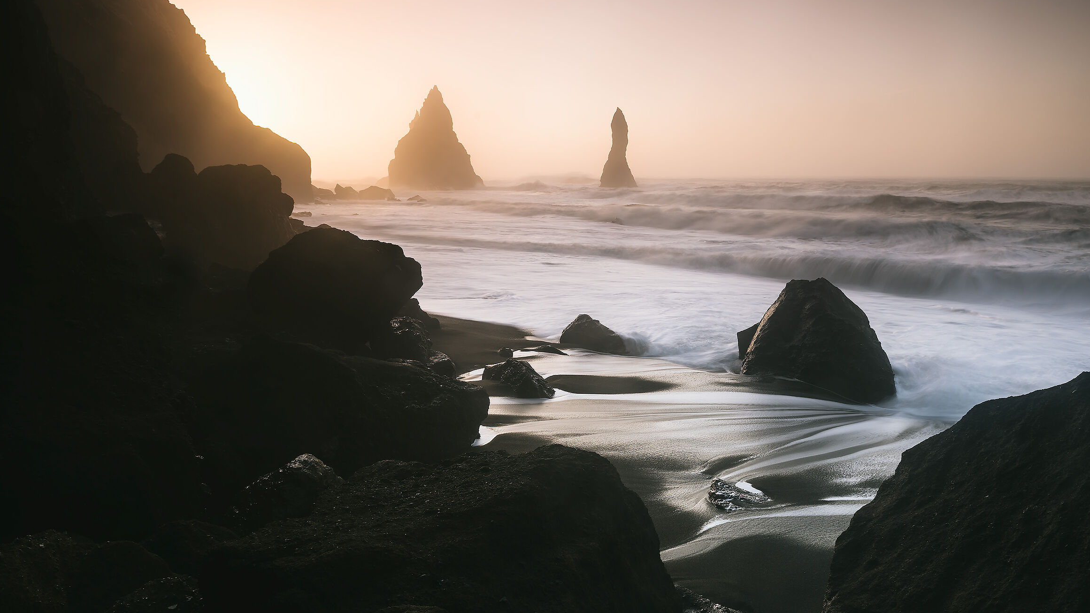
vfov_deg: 44.4
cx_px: 560
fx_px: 751
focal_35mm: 26
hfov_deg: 71.9
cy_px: 318
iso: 31
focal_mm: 24
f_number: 11
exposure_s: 1
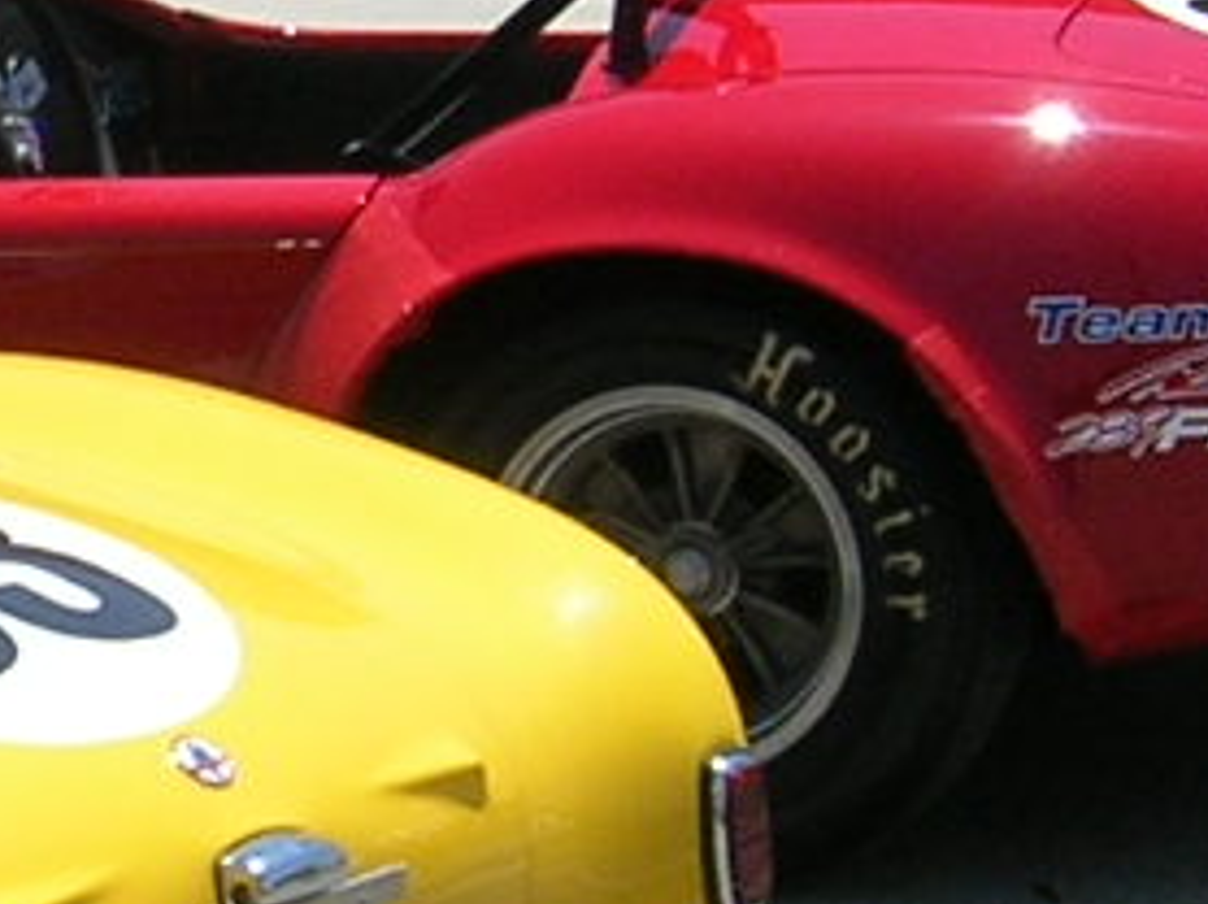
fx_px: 6834
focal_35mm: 196
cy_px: 378
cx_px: -191
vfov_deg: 7.6
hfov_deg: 10.0
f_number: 4.9
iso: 50
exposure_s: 1/420
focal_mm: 5.7
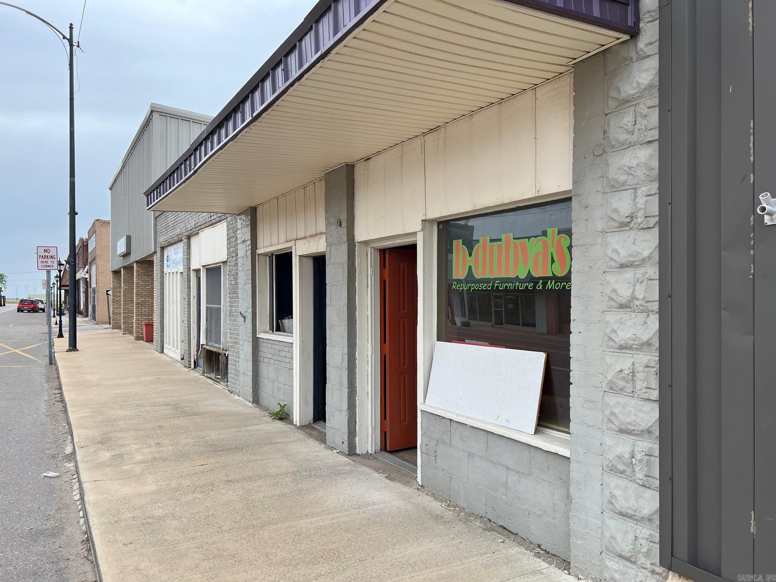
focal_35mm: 26
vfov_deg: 53.1
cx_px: 388
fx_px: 583
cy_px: 291
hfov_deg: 67.3
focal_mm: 5.7
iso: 50
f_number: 1.5
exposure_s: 1/728
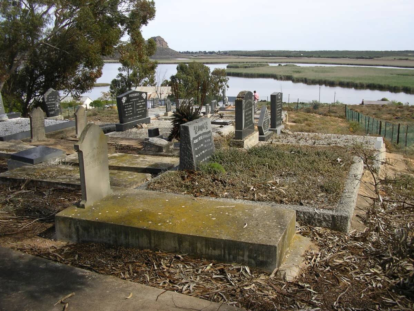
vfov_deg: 37.7
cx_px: 207
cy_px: 156
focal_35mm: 38
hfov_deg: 49.0
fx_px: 454
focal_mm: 5.8
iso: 64
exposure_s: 1/400
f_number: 4.1
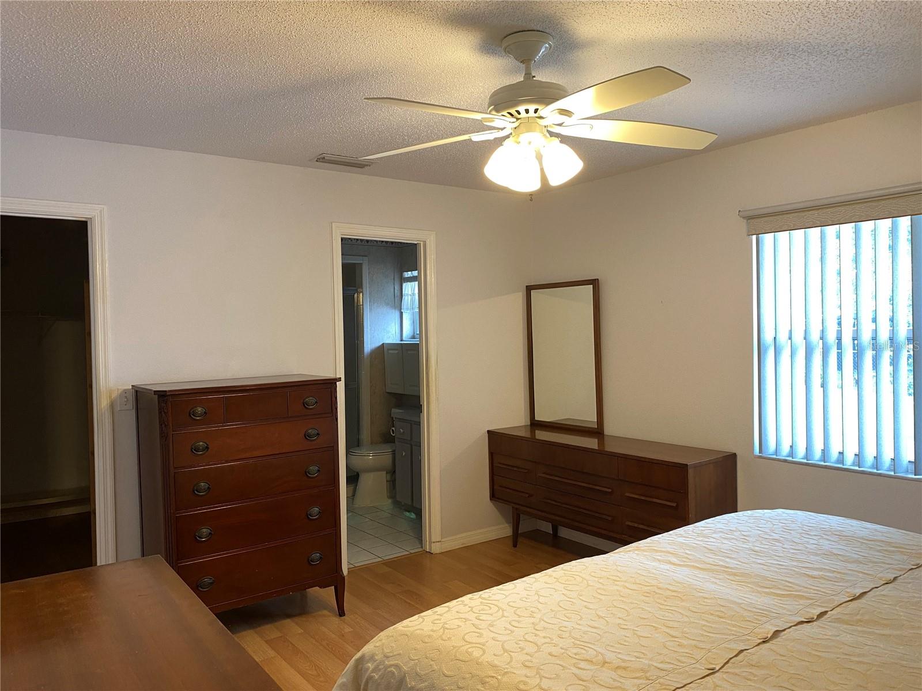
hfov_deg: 67.3
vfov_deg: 53.1
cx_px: 461
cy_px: 346
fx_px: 693
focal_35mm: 26
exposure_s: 1/60
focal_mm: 4.25
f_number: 1.8
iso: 100
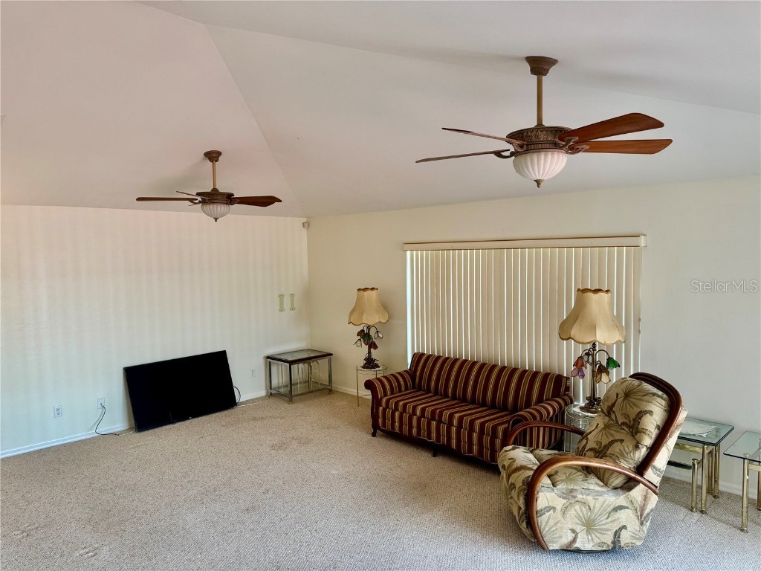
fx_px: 528
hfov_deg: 71.6
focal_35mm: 24
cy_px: 286
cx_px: 380
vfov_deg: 56.8
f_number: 1.78
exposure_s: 1/60
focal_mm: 6.76
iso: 160
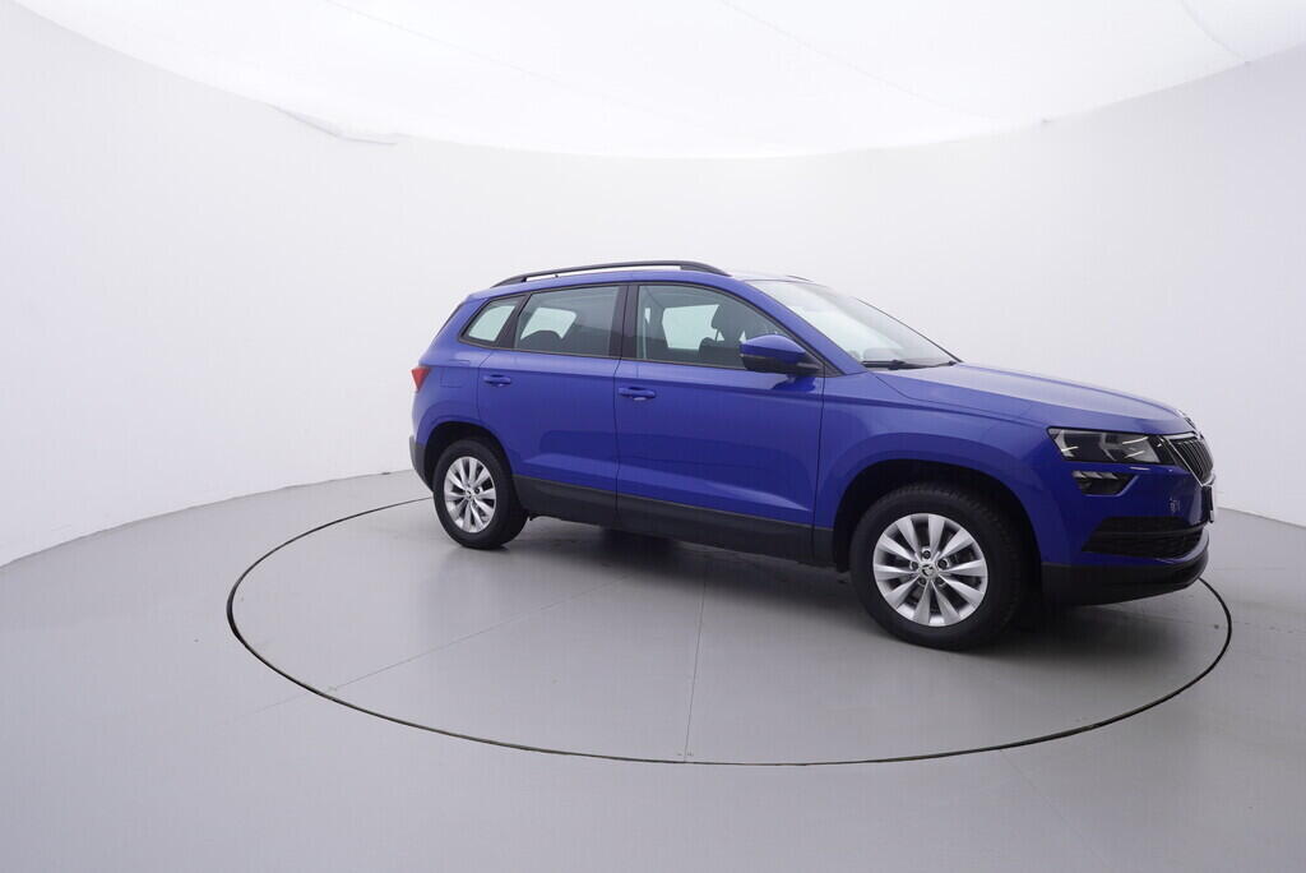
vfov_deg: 56.2
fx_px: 817
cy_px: 436
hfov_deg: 77.3
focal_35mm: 22
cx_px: 653
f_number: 5
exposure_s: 1/80
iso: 200
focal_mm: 15
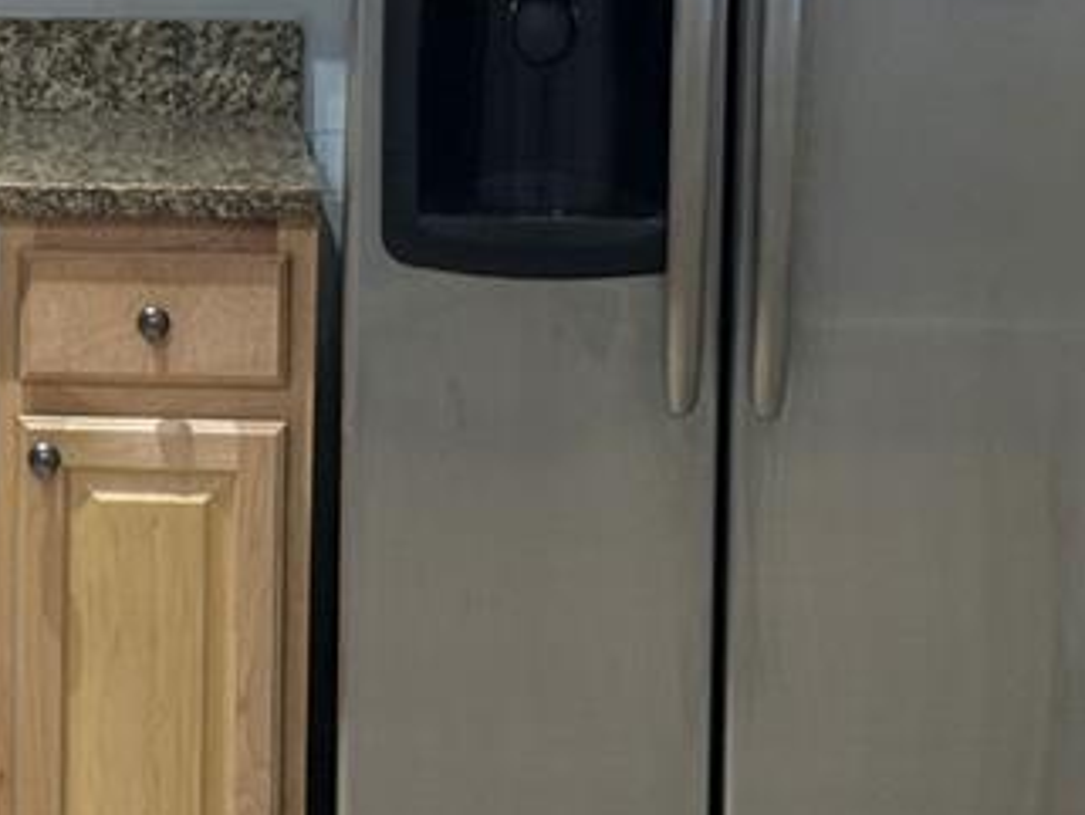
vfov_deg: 9.7
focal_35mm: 153
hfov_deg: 12.5
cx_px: -291
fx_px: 4797
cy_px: 129
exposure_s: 1/60
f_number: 1.78
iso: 125
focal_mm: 6.76
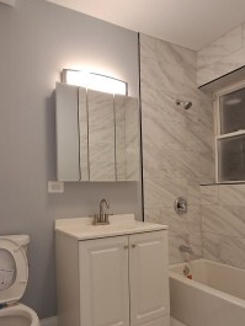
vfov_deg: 65.1
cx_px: 103
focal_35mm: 27
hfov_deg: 51.2
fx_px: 255
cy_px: 181
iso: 100
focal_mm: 1.64
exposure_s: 1/40
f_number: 2.2
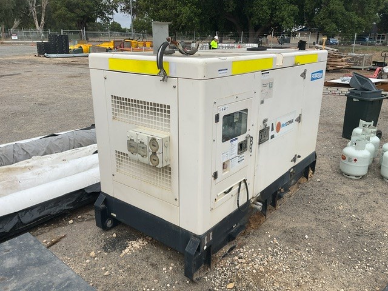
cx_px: 194
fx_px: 325
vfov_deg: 48.2
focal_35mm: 29
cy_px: 146
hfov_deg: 61.7
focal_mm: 3
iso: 16
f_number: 1.8
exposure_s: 1/739
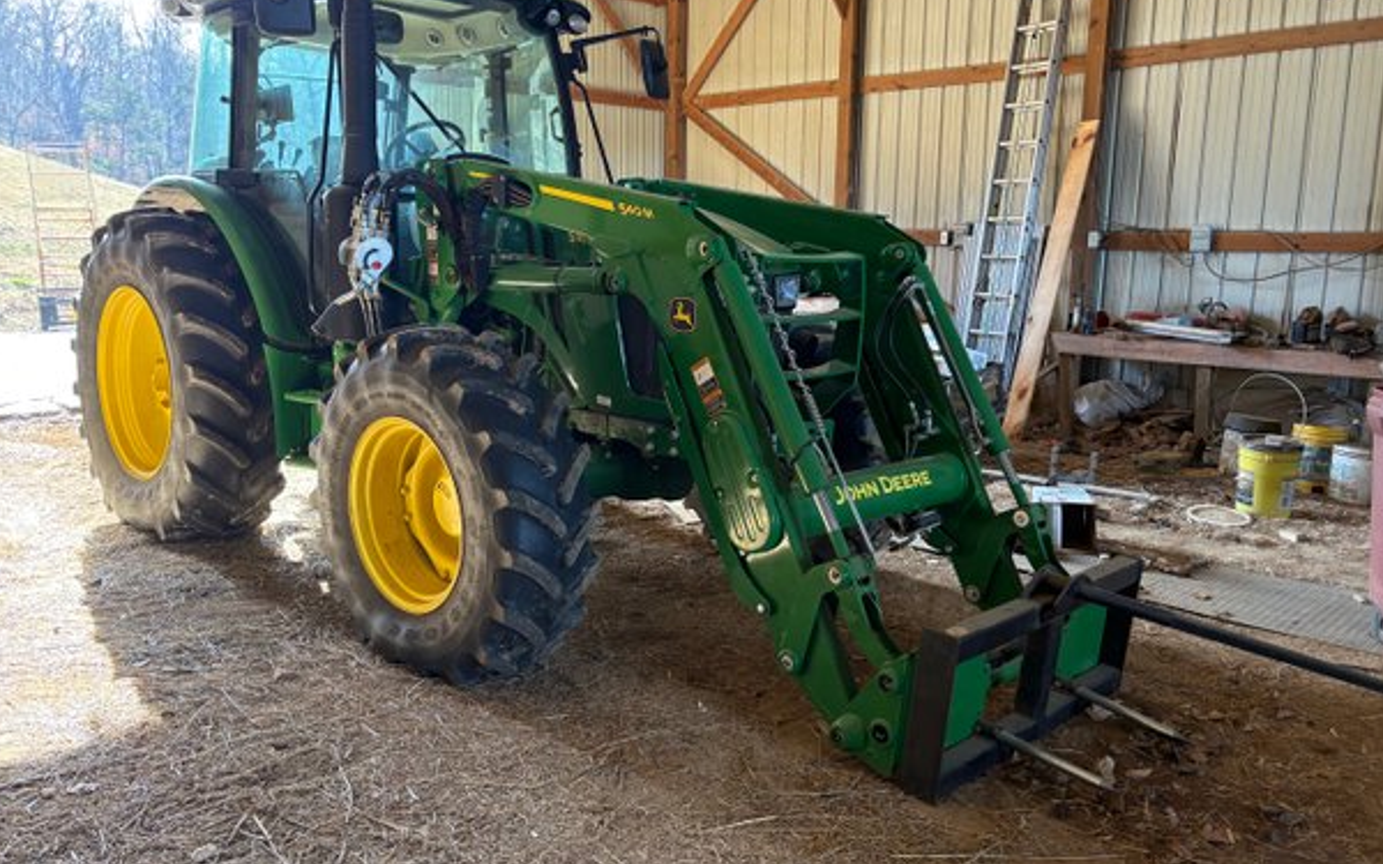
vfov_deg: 43.1
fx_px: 1093
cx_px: 690
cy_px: 437
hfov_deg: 64.6
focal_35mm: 29
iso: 125
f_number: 1.6
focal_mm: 5.96
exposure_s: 1/82
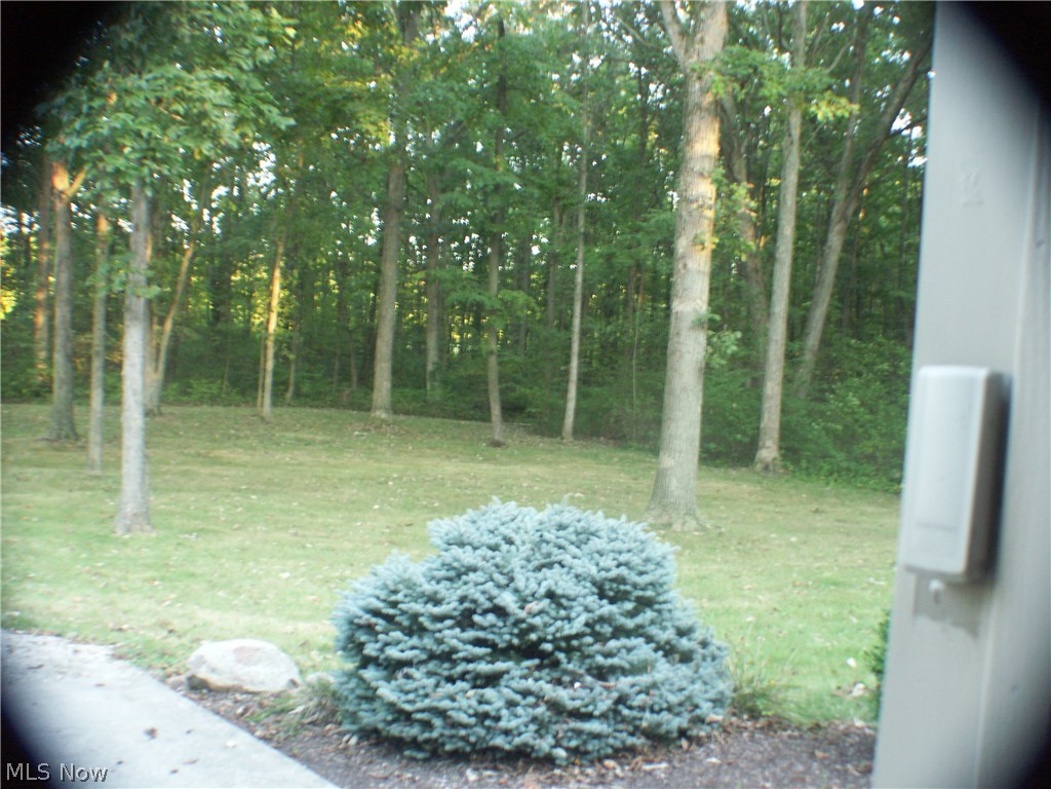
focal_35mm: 42
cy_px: 394
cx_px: 526
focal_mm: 10.93
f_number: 2.8
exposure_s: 1/20
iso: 200
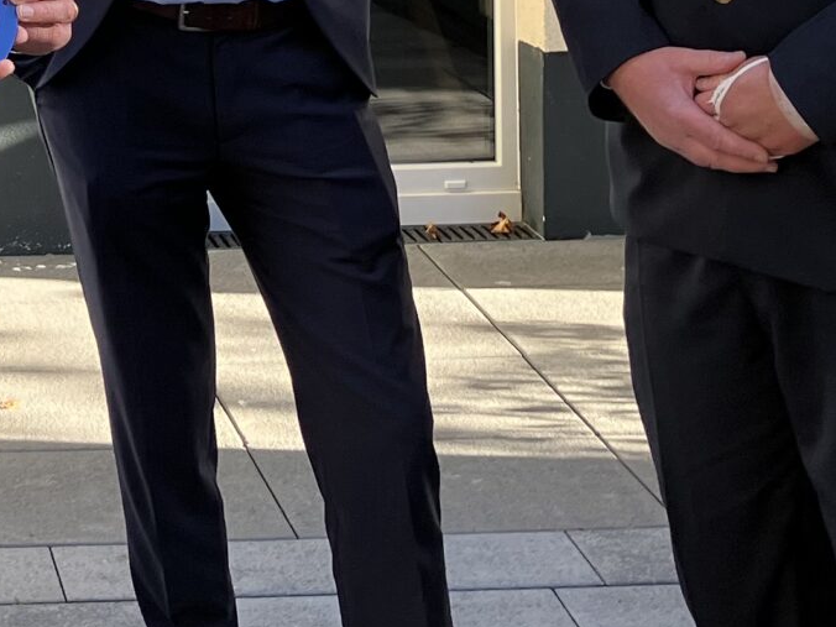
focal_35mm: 106
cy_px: -309
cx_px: -172
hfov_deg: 17.6
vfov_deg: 13.2
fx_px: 2560
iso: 32
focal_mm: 3.99
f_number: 1.8
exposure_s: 1/225
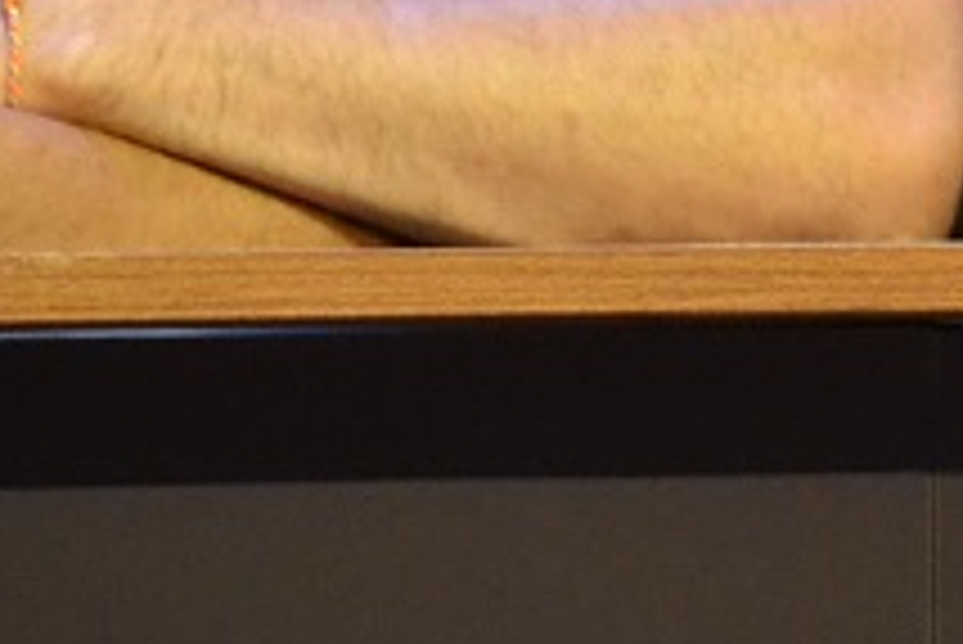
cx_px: 1746
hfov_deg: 2.3
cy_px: -714
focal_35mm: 898
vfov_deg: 1.5
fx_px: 24043
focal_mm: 135
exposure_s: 1/125
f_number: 5.6
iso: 2500
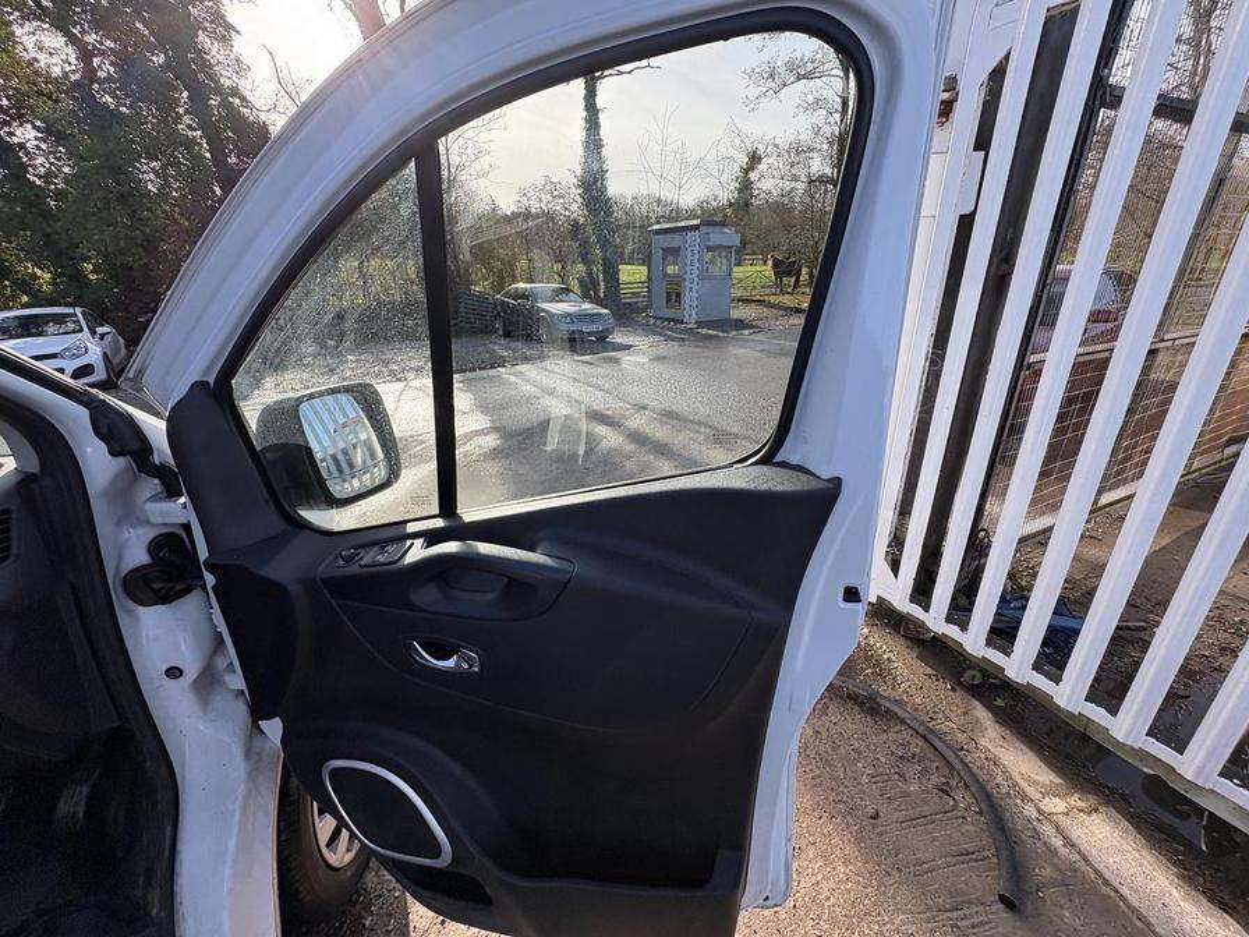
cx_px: 624
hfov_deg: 102.1
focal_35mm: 14
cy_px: 468
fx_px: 505
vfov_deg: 85.7
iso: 50
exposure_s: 1/443
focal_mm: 2.22
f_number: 2.2
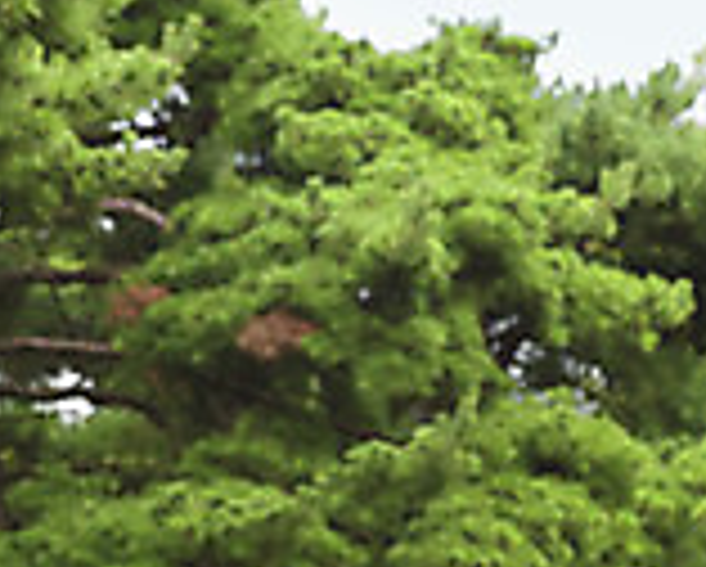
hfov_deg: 9.0
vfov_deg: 7.2
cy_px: 675
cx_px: 362
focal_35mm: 215
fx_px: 4498
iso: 1000
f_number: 3.2
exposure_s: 1/640
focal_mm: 90
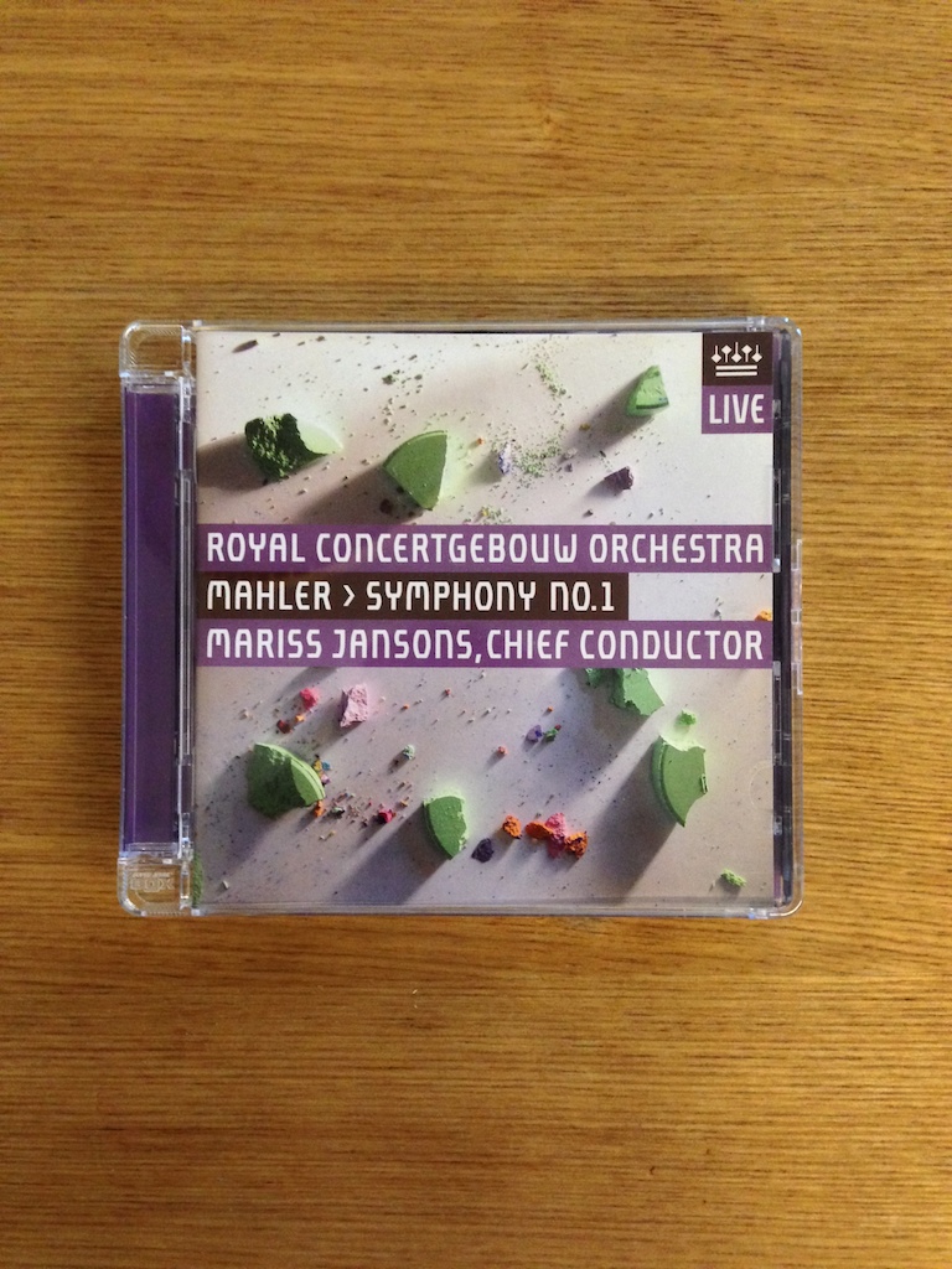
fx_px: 1210
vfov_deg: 55.4
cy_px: 634
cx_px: 476
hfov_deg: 42.9
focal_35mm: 33
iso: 400
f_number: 2.4
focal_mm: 4.12
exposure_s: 1/15
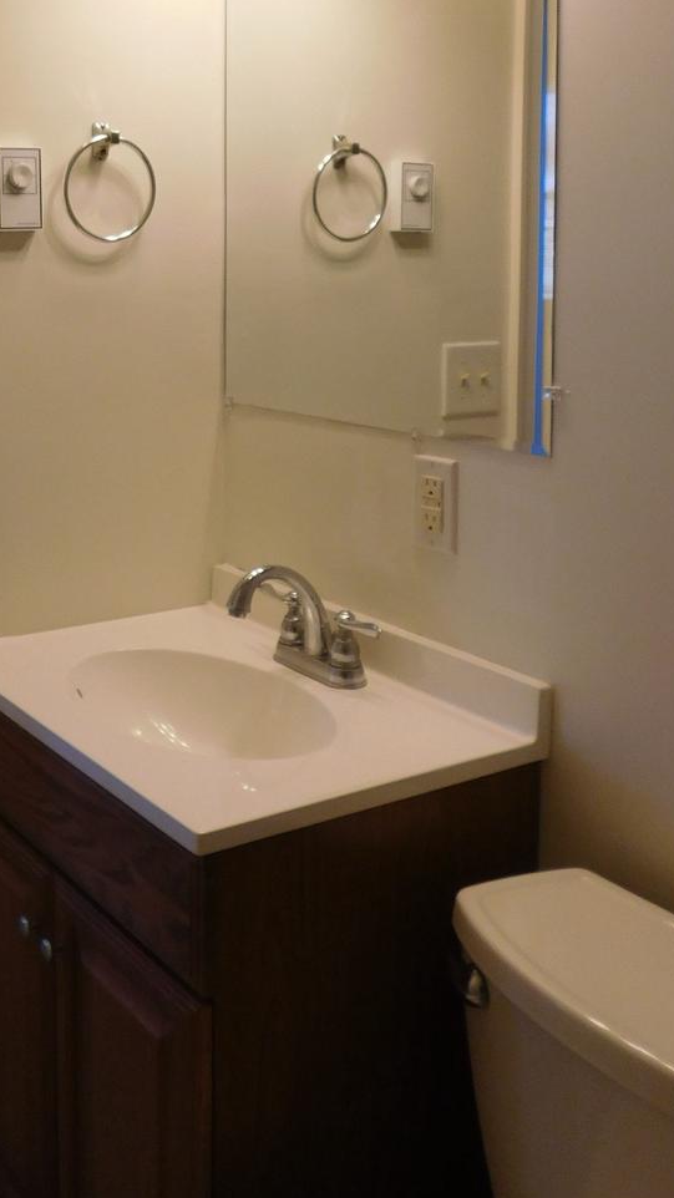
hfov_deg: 28.2
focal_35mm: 40
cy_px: 334
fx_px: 1271
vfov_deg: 48.9
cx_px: 32
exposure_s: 1/100
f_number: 3
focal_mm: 4
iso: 125
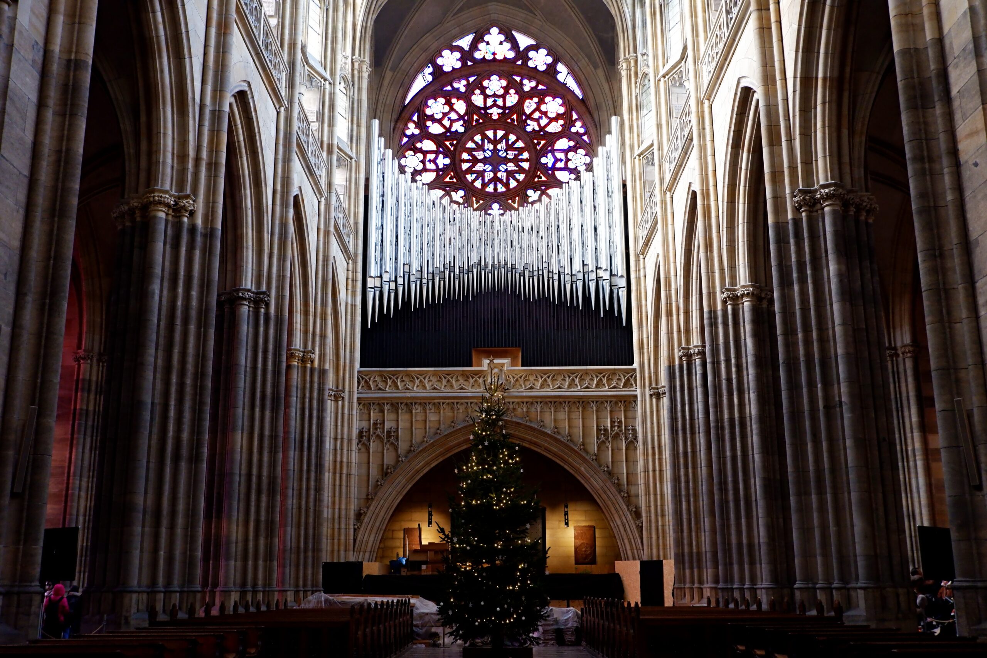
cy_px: 329
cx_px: 494
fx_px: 987
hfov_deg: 53.1
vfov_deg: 36.9
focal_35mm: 36
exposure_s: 1/38
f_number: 4.4
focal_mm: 24.9
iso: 2000
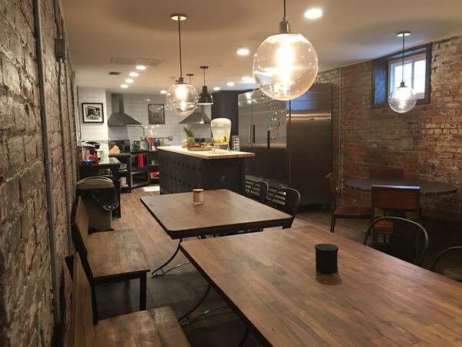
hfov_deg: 61.7
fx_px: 387
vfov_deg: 48.2
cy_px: 174
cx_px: 231
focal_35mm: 29
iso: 100
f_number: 2.2
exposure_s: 1/10
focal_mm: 4.15
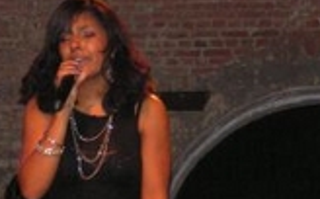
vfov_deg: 5.3
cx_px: 76
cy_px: 260
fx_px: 2142
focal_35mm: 246
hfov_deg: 8.5
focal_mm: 12.7
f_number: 3.2
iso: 200
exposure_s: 1/80
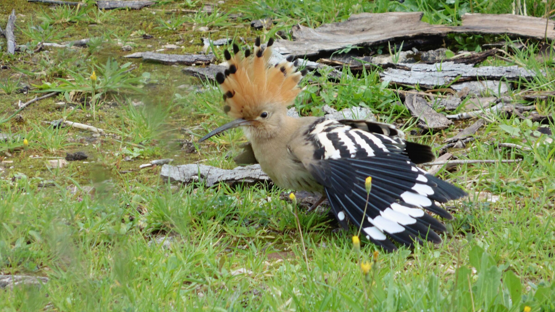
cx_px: 277
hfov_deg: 2.1
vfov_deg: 1.2
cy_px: 138
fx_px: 14833
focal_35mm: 1008
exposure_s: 1/80
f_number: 6.5
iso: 100
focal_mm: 168
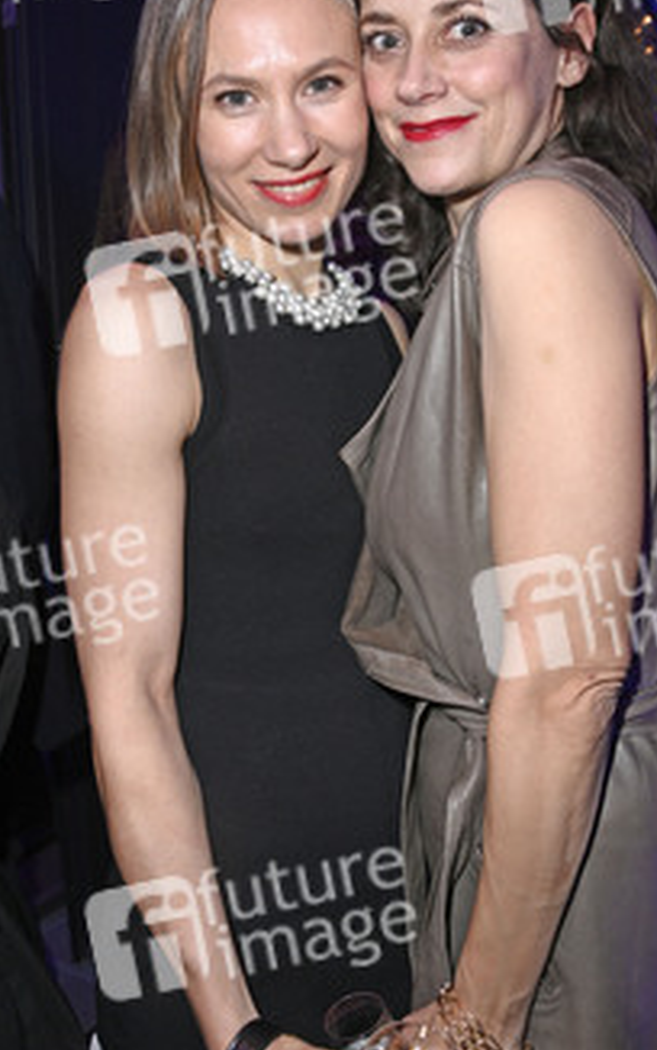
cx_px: 345
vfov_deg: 55.1
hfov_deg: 36.3
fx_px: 1002
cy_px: 441
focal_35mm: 35
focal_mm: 28
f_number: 5.6
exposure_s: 1/100
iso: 1250
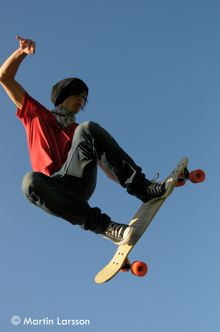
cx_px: 110
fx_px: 331
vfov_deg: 53.2
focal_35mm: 36
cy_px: 166
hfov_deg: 36.8
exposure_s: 1/2000
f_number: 2.8
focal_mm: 24
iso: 200
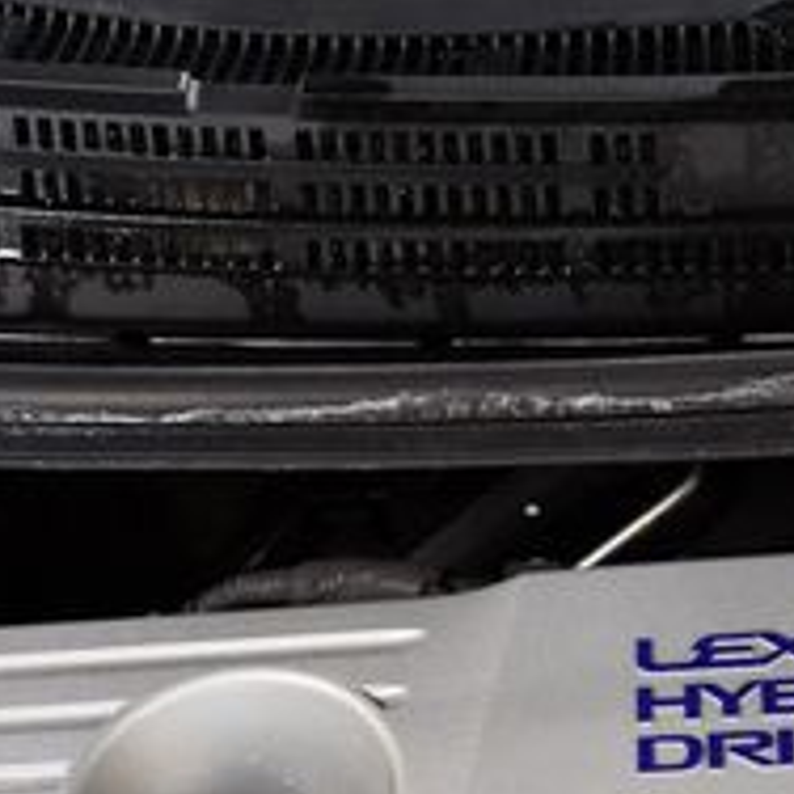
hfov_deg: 16.4
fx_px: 2699
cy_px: 726
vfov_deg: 16.5
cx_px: 786
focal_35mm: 104
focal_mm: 18
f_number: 3.5
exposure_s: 1/125
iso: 1250
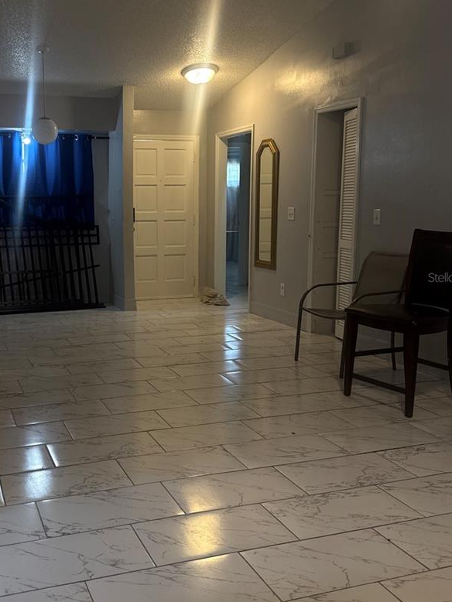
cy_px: 277
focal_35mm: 37
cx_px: 135
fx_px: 644
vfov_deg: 50.1
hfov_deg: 38.1
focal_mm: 6.76
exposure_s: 1/60
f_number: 1.78
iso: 160
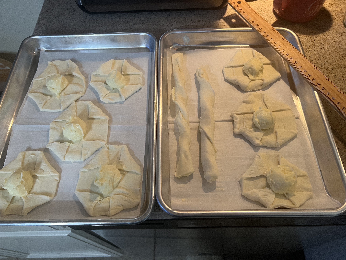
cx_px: 173
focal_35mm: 26
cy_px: 130
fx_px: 260
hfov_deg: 67.3
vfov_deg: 53.1
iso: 160
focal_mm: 5.7
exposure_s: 1/60
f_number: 1.5
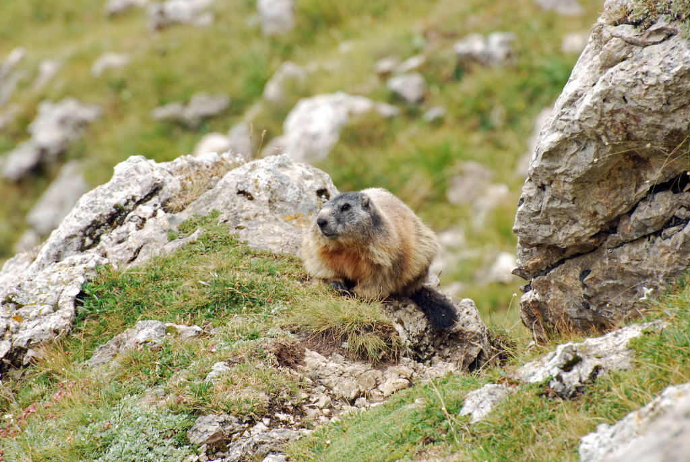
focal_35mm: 450
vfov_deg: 3.1
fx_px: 8633
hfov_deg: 4.6
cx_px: 345
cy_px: 231
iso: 200
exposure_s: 1/80
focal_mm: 300
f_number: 8
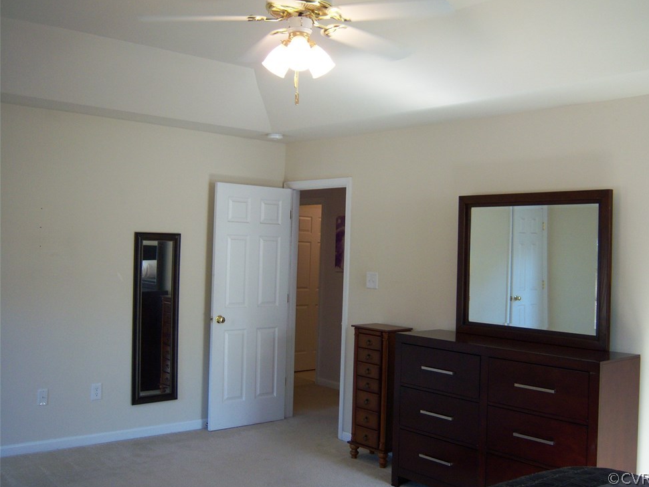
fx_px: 713
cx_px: 342
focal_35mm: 38
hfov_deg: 48.9
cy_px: 233
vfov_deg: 37.7
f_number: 2.8
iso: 160
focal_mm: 7.5
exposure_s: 1/60
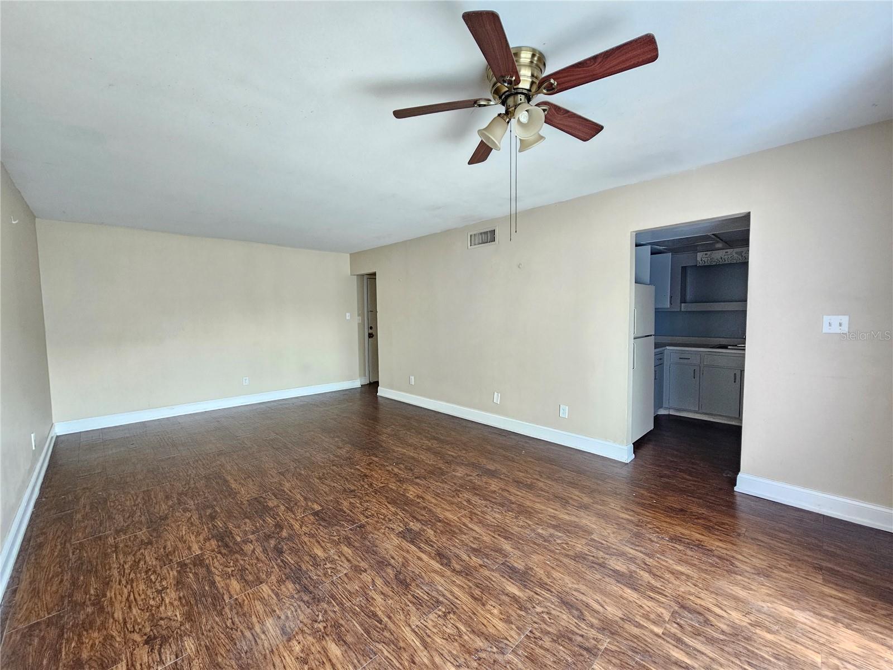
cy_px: 335
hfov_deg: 106.2
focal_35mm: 13
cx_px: 446
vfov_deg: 89.9
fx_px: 335
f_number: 2.2
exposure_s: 1/30
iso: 400
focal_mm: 2.2
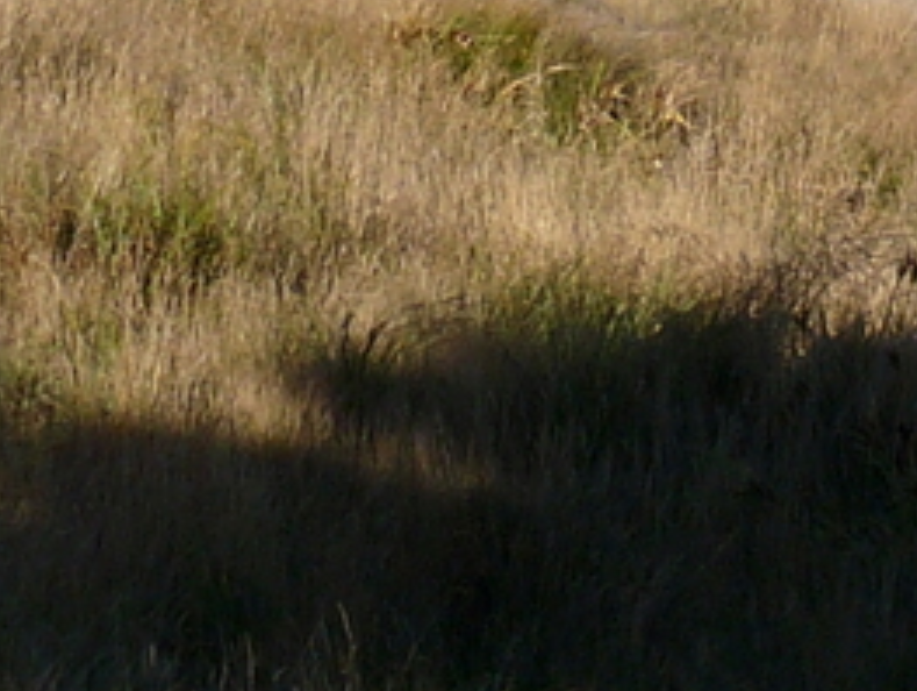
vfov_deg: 8.8
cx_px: 1116
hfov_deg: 11.8
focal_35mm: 164
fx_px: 4350
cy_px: -373
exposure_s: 1/400
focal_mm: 4.8
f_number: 6.3
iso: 100
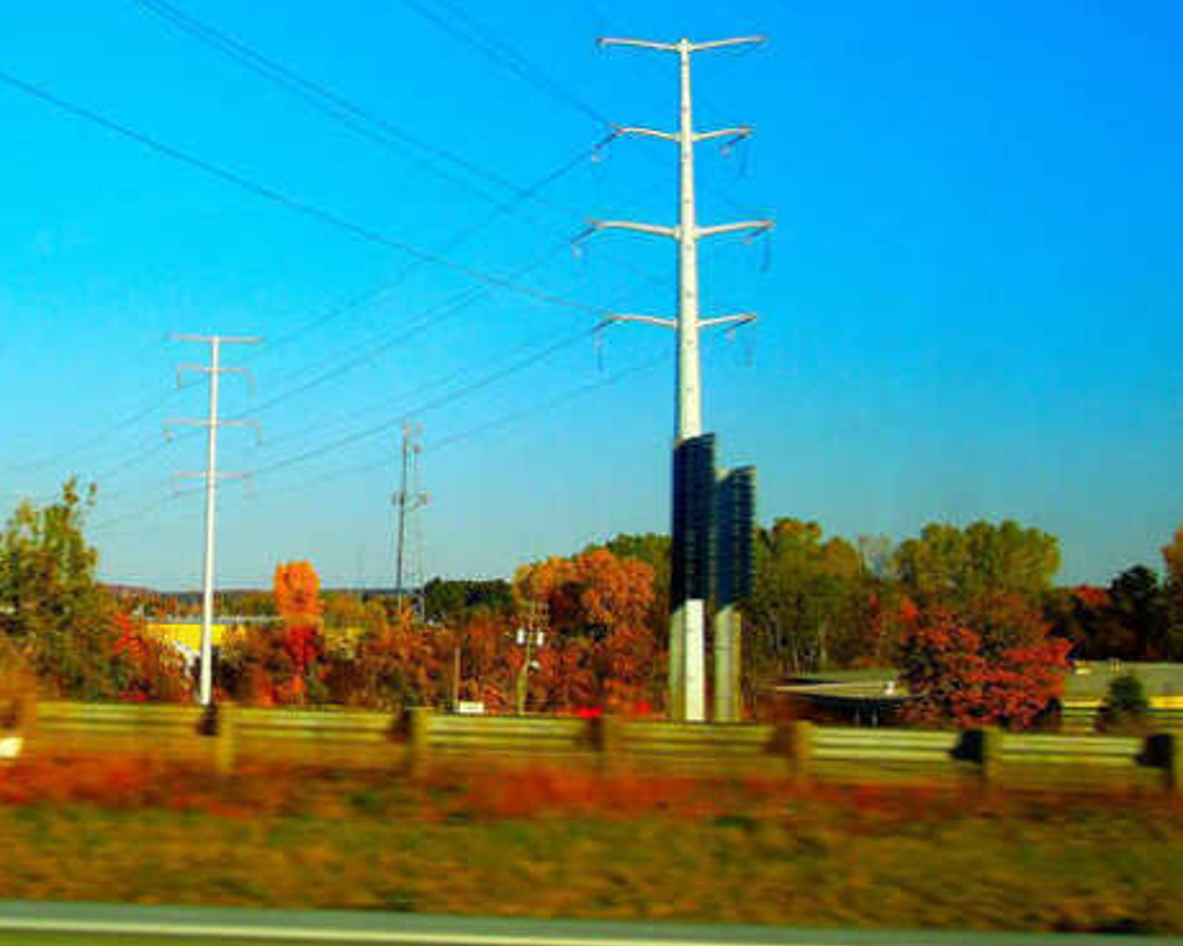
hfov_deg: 25.4
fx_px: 2556
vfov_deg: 21.0
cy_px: 378
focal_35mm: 73
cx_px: 159
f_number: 3.9
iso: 100
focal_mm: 7.8
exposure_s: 1/200
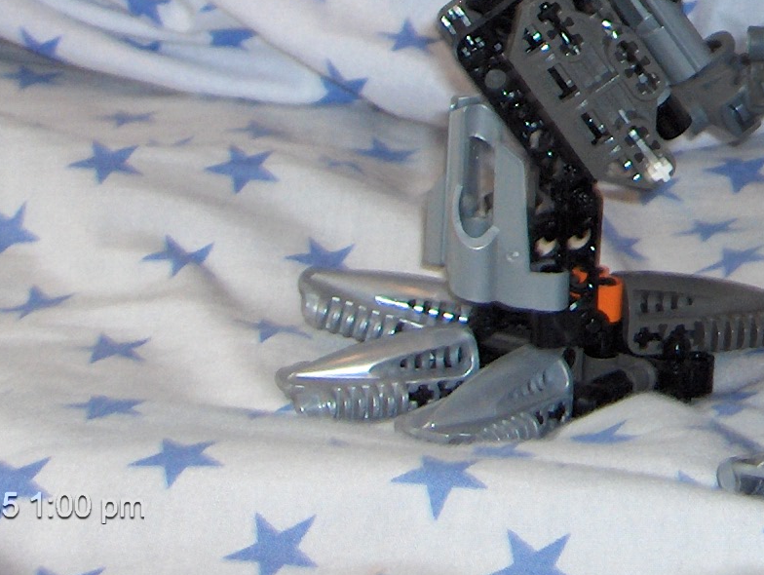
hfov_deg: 14.6
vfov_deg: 11.1
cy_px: -247
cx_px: 991
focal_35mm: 129
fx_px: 2851
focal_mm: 8
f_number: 2.8
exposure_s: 1/60
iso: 100
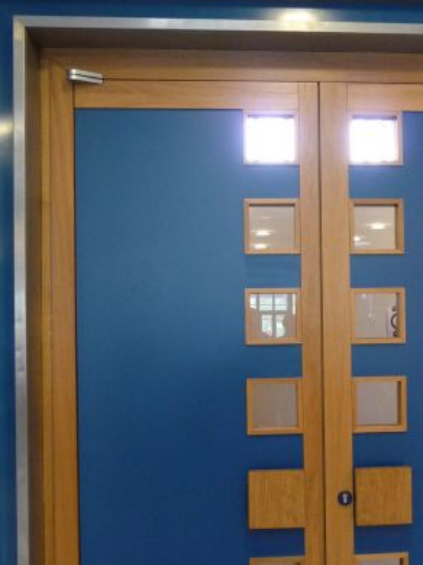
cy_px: 303
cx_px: 309
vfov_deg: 41.2
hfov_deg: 31.0
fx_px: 750
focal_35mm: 46
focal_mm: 4.7
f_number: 3.3
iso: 400
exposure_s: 1/8
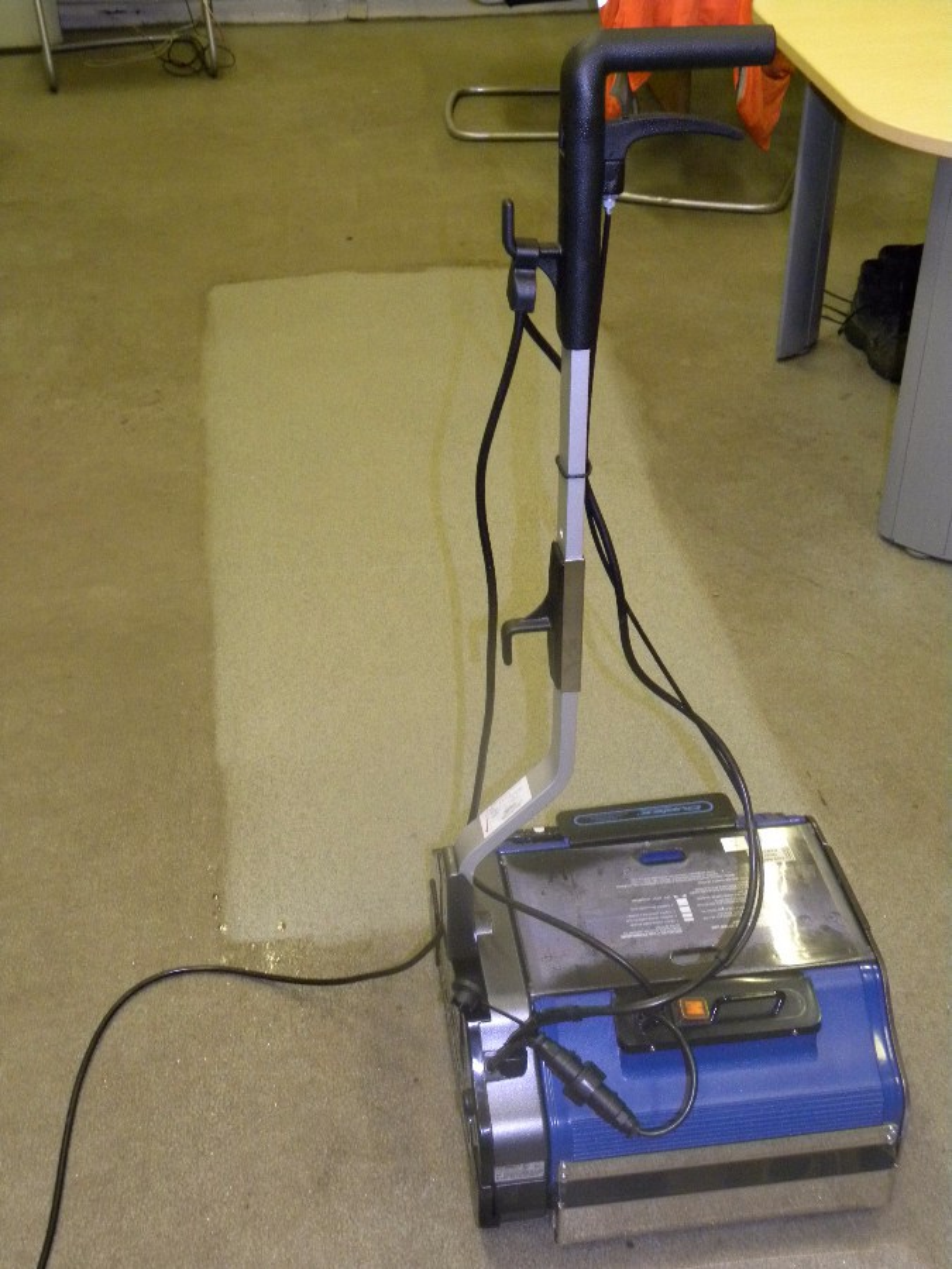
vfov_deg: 45.8
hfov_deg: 35.1
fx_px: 1503
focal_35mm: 41
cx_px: 476
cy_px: 634
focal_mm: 7.3
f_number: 3.2
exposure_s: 1/30
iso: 400
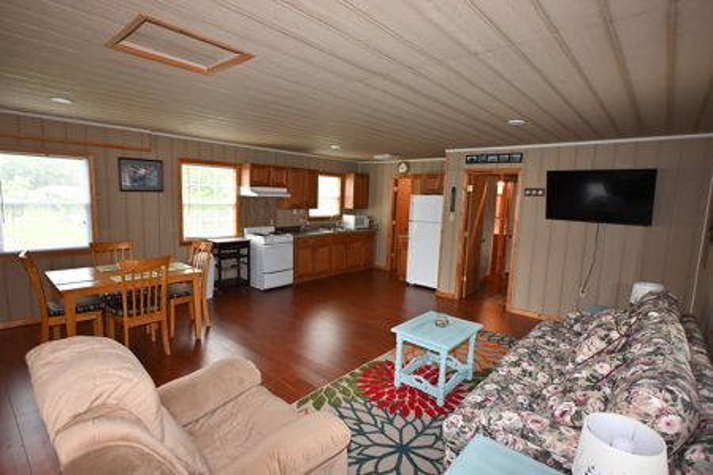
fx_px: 356
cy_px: 238
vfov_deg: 67.4
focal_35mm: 18
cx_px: 356
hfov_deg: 90.0
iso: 360
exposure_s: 1/60
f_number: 4
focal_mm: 12
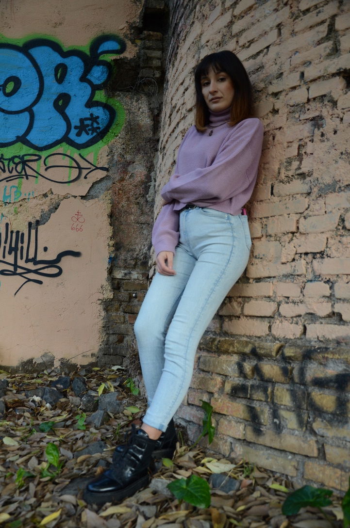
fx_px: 549
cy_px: 264
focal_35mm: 38
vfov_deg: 51.4
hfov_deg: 35.3
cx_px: 175
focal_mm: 25
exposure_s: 1/320
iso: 400
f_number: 4
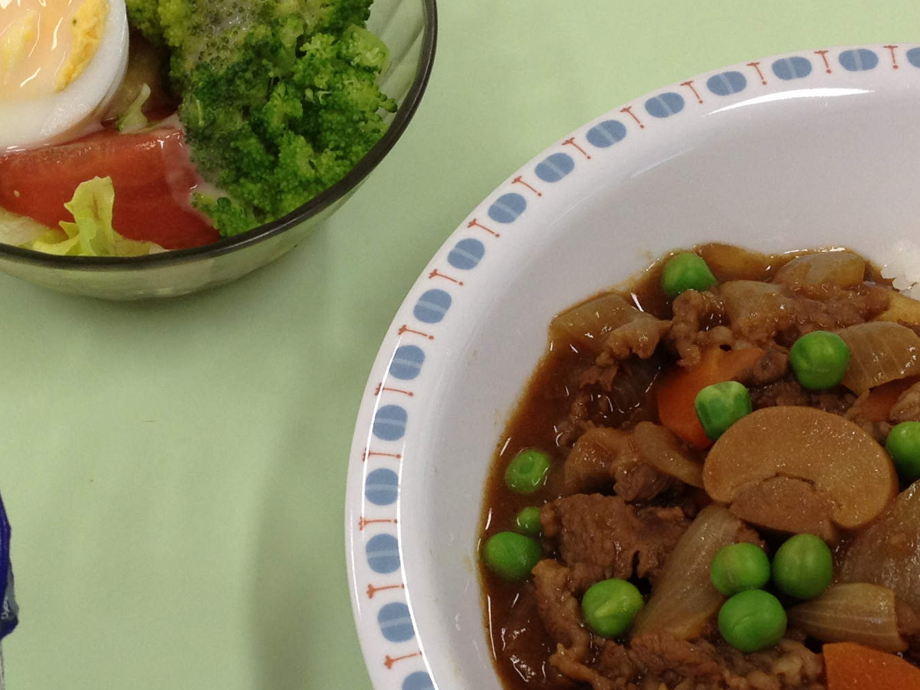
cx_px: 458
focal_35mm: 85
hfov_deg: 23.0
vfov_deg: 17.2
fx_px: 2259
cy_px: 554
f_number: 2.4
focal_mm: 4.28
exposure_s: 1/40
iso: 64
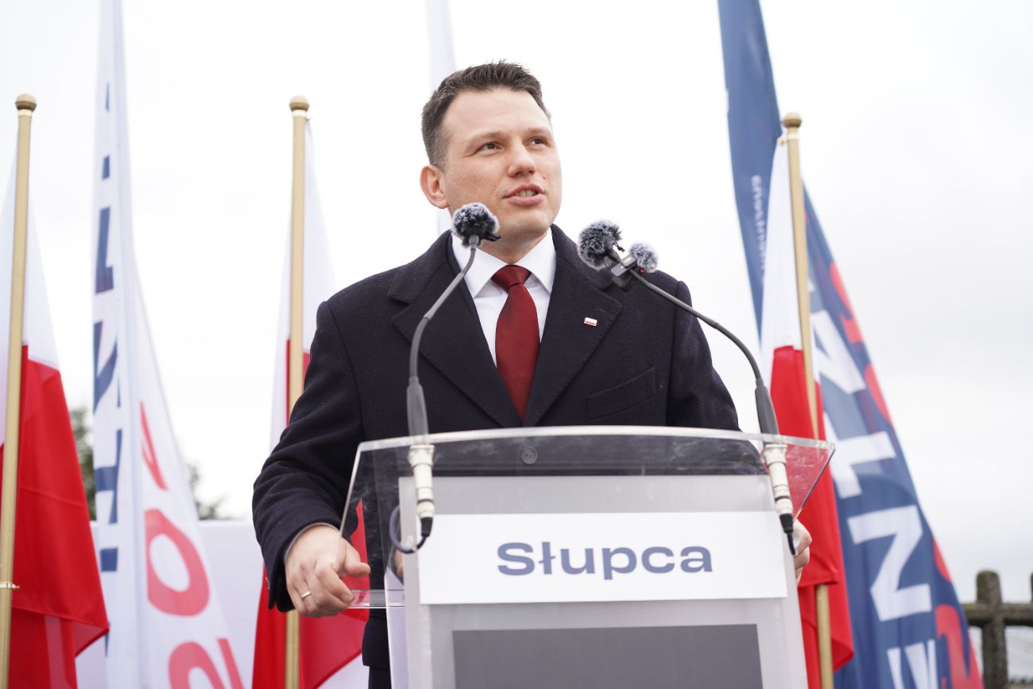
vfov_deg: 18.7
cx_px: 516
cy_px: 344
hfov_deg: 27.7
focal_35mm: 73
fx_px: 2095
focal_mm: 73
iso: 100
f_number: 4
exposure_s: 1/100
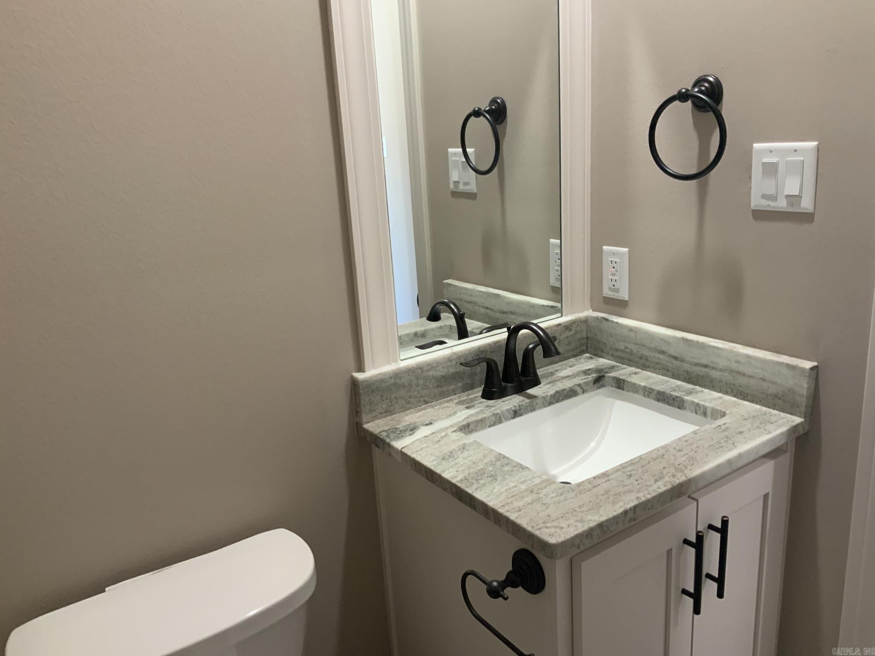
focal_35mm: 29
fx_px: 733
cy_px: 328
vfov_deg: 48.2
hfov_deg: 61.7
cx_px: 438
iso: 200
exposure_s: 1/60
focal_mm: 3
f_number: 1.8
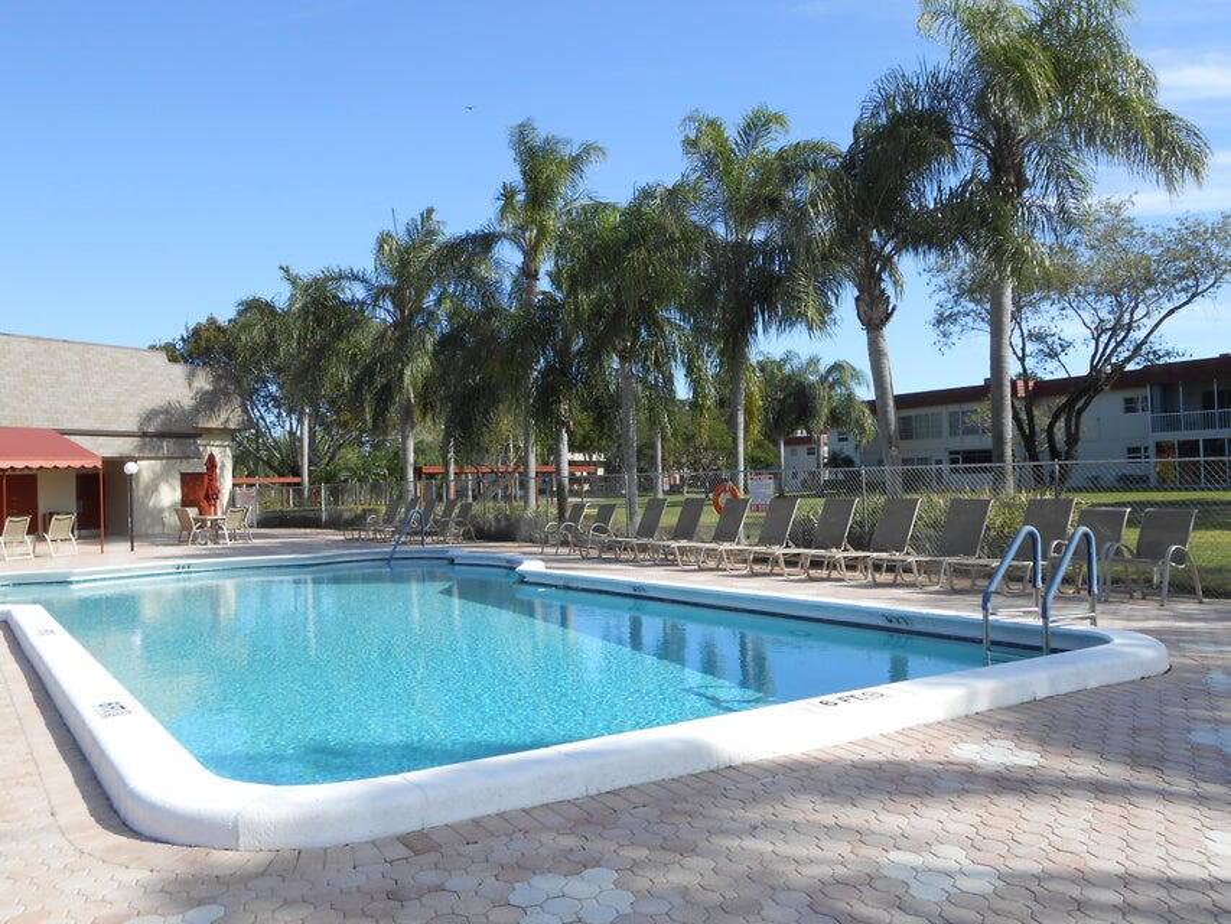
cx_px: 616
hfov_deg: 60.0
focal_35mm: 30
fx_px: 1067
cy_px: 462
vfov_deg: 46.8
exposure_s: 1/500
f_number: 3.8
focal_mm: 5.3
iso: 80
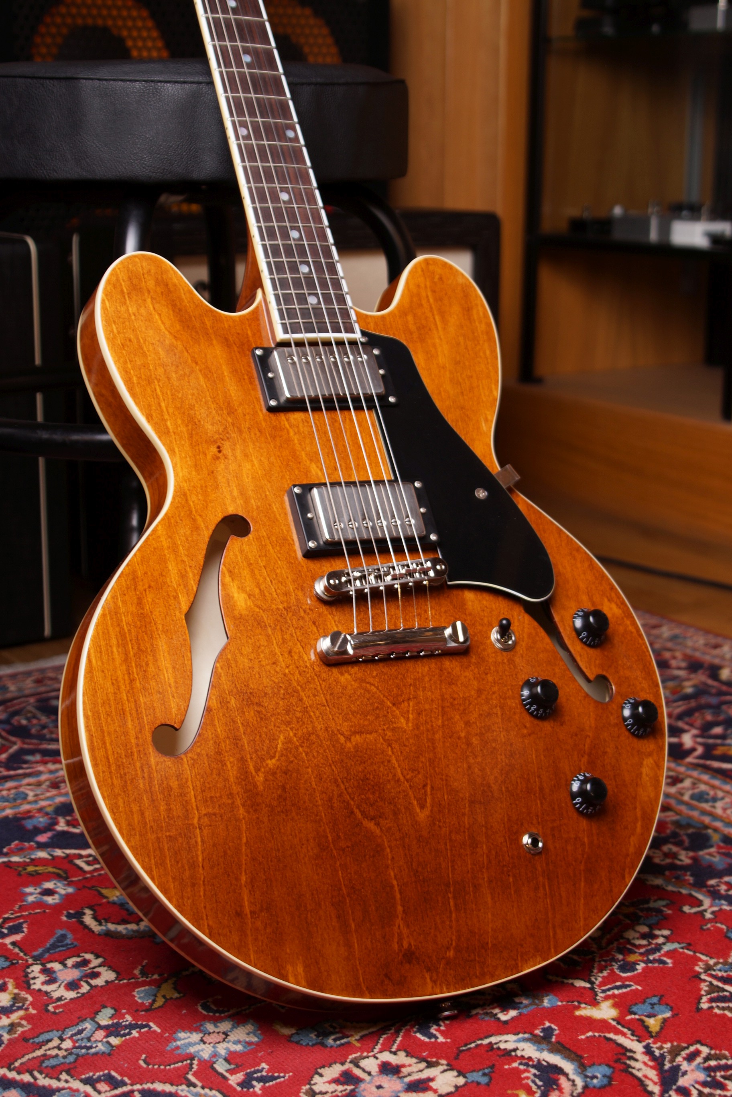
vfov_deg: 37.9
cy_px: 548
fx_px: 1601
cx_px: 366
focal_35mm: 52
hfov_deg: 25.8
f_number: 5
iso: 100
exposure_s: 1/8
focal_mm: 35
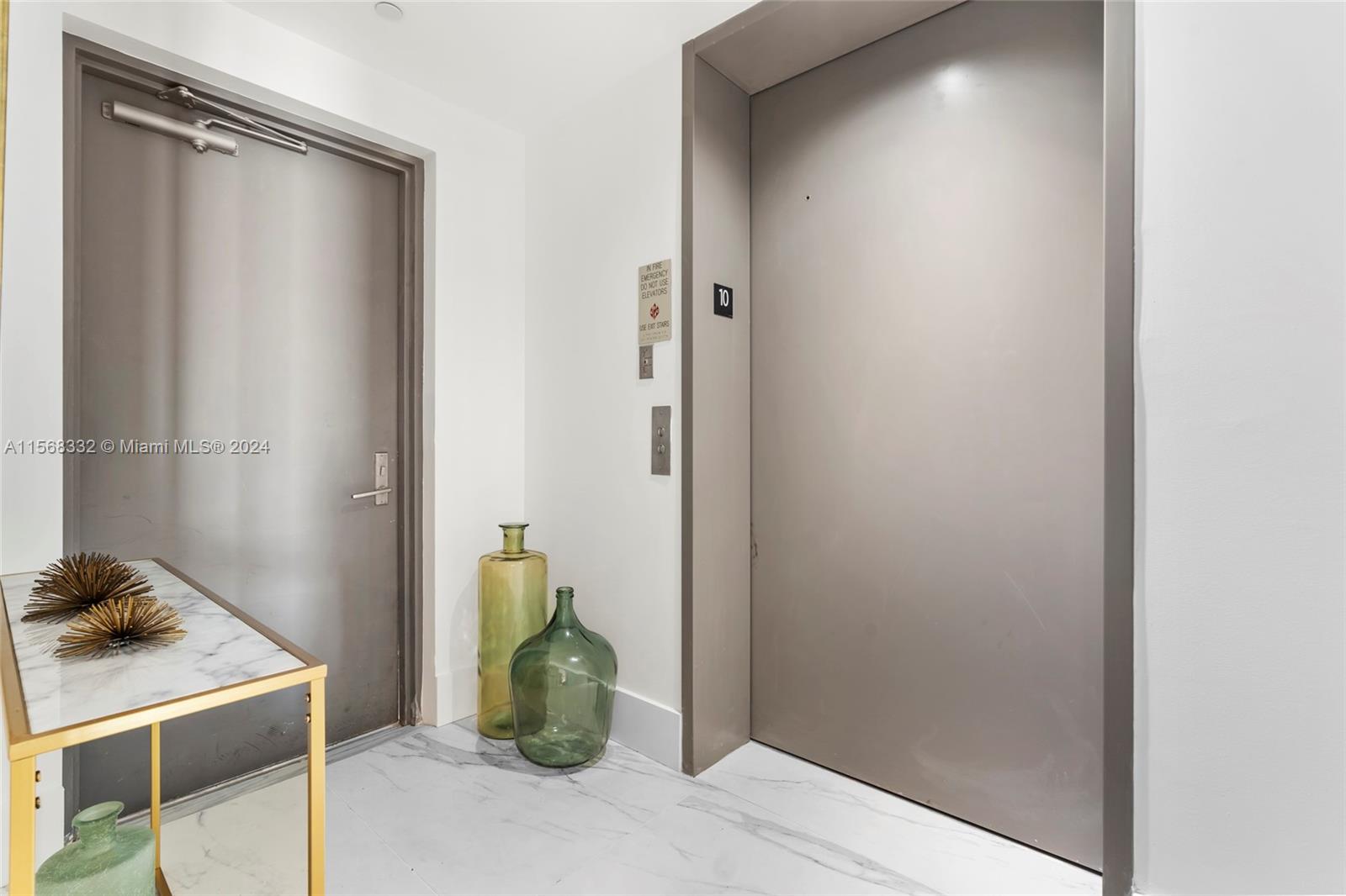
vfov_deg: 72.0
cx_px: 673
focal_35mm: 16
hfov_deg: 95.0
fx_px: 617
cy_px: 448
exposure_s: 2.5
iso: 250
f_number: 9
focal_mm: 16.5
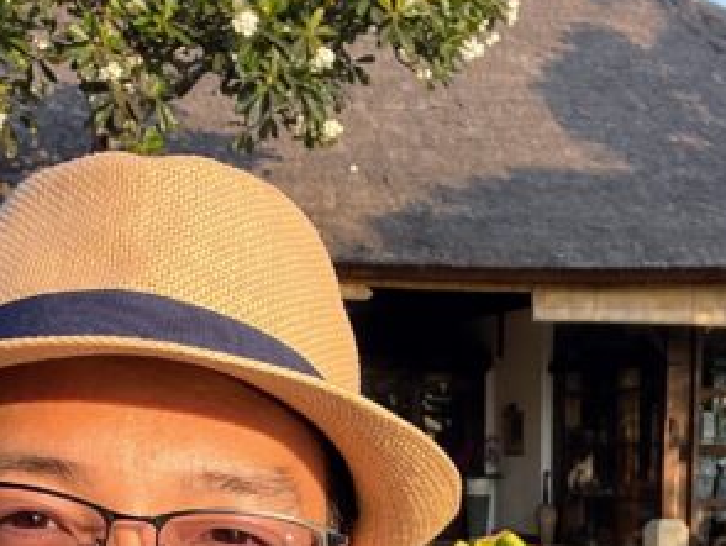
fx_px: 1679
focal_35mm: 80
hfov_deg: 24.4
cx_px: 314
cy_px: 716
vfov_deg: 17.3
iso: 25
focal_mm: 2.71
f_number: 2.2
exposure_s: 1/389
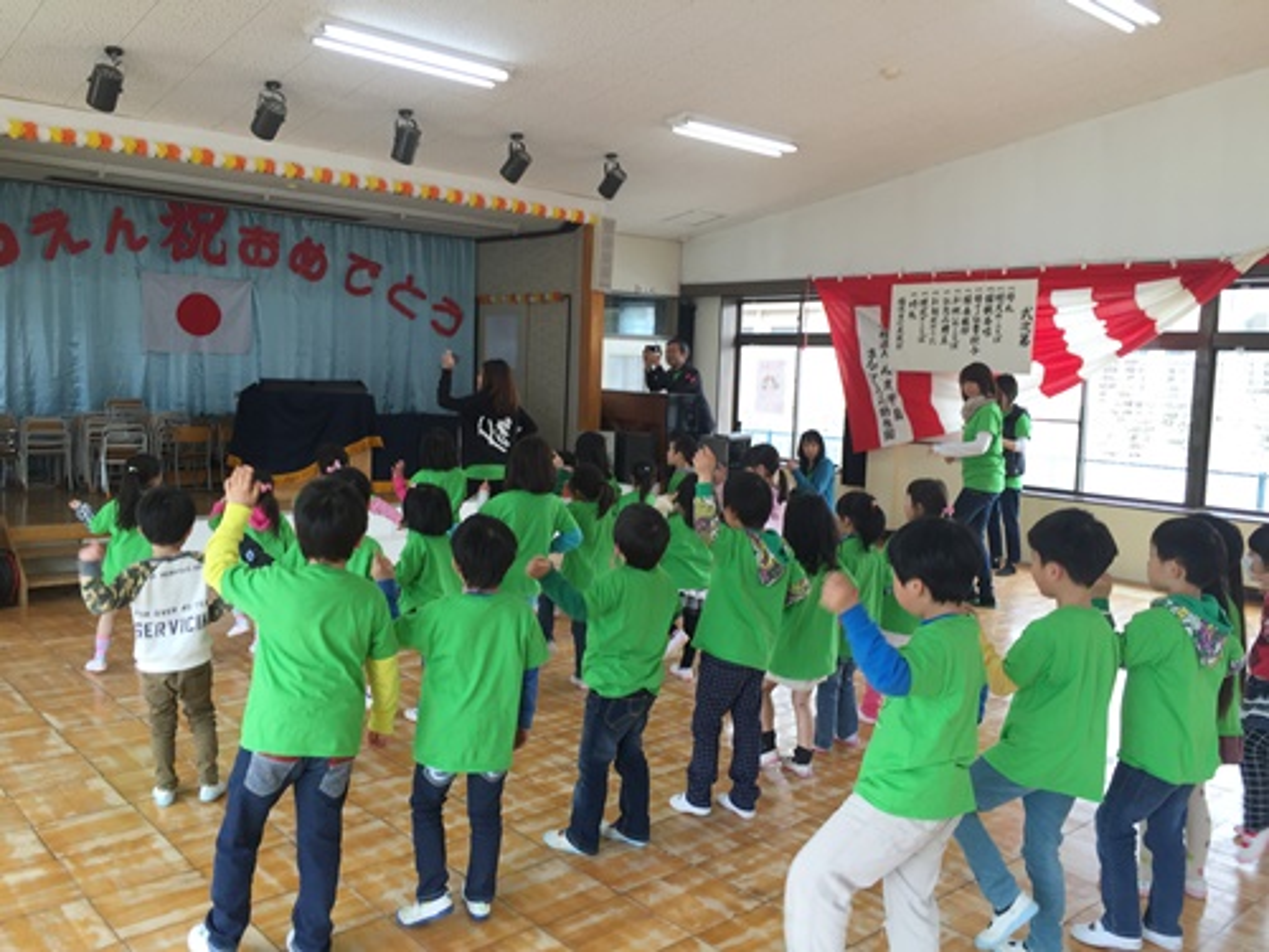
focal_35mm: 29
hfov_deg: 61.7
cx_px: 634
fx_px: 1063
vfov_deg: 48.2
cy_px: 476
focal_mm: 4.15
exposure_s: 1/60
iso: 40
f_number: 2.2
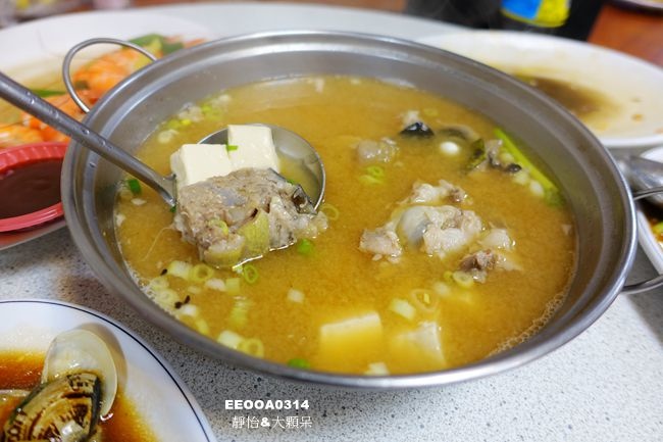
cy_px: 221
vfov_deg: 53.1
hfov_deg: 73.8
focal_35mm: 24
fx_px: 442
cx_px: 332
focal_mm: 8.8
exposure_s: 1/30
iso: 160
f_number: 1.8
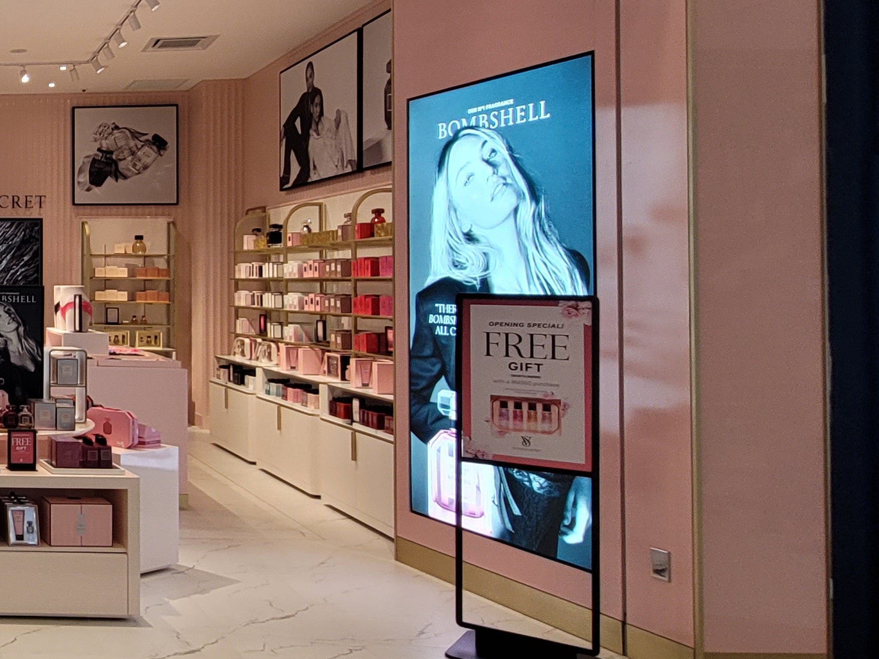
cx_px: -270
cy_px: 252
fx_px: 965
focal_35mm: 38
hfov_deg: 34.3
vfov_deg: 37.5
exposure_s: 1/50
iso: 50
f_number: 2.2
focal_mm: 1.74
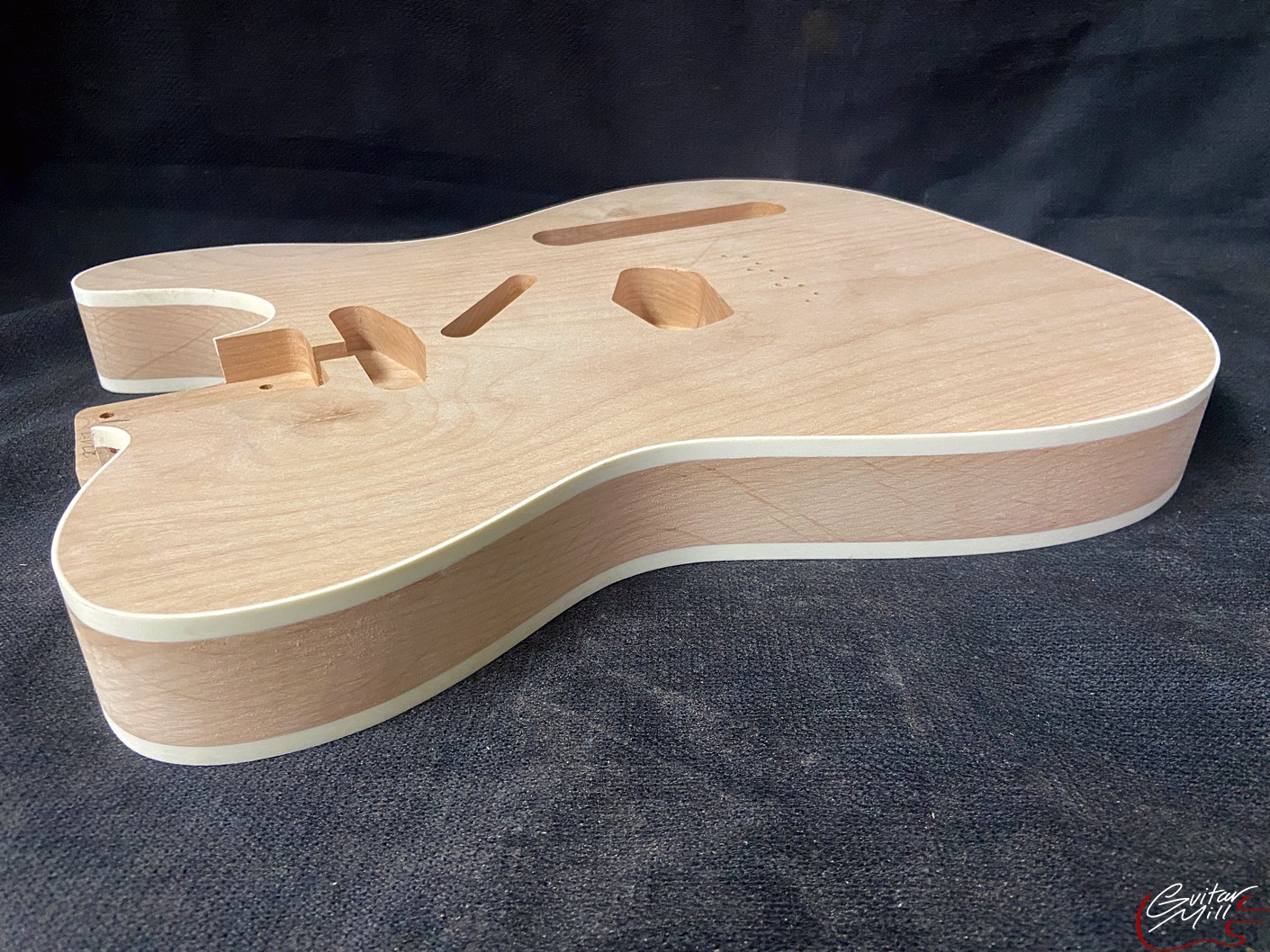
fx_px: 954
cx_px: 635
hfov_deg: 67.3
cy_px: 476
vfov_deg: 53.1
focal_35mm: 26
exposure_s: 1/40
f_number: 1.8
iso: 400
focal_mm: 4.25
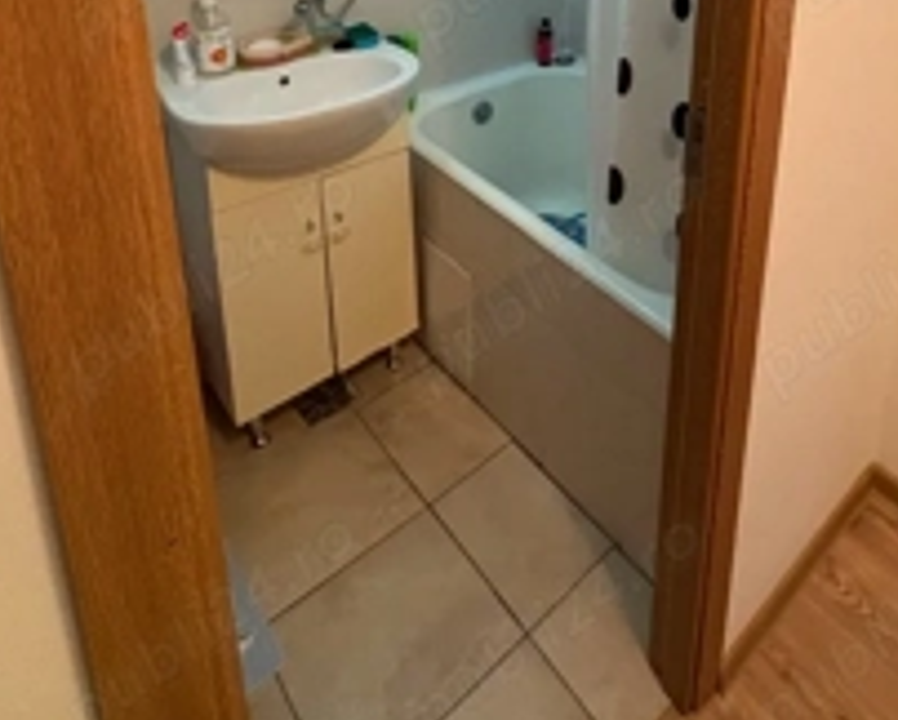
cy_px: -13
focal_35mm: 27
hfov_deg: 61.3
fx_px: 718
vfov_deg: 44.5
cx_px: 645
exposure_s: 1/50
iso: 320
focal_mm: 2.22
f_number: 2.2
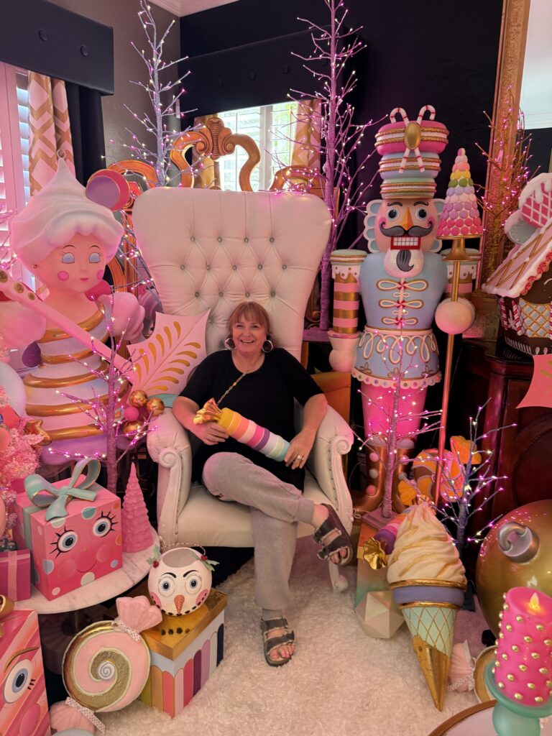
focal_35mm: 24
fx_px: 510
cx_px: 276
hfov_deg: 56.8
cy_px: 368
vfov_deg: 71.6
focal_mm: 6.76
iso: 250
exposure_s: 1/60
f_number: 1.78
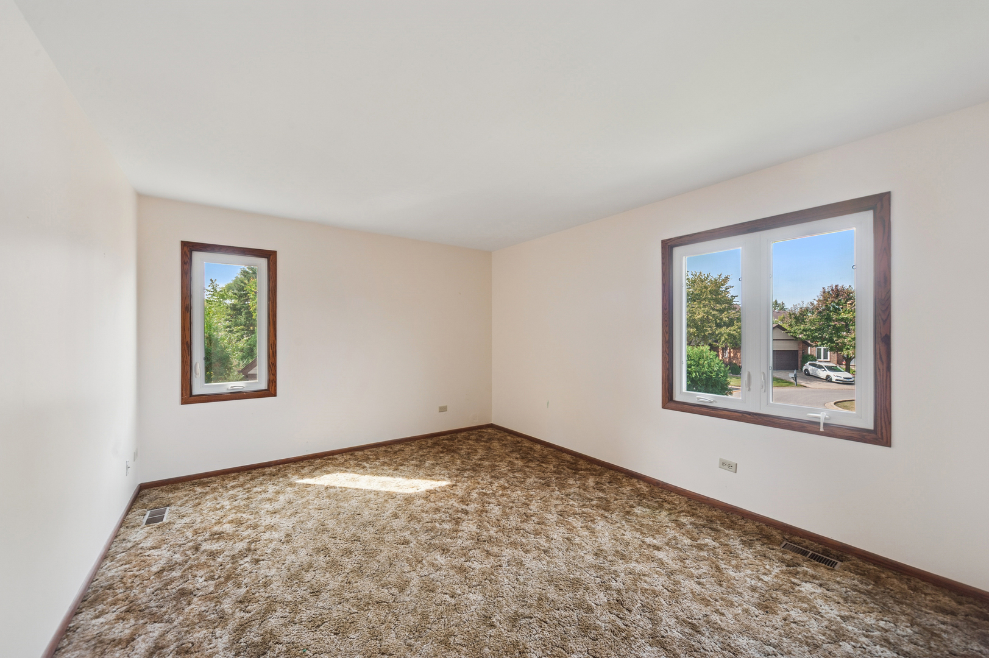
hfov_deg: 104.3
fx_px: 384
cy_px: 329
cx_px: 494
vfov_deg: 81.1
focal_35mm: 14
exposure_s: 1/25
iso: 400
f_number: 8
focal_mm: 14
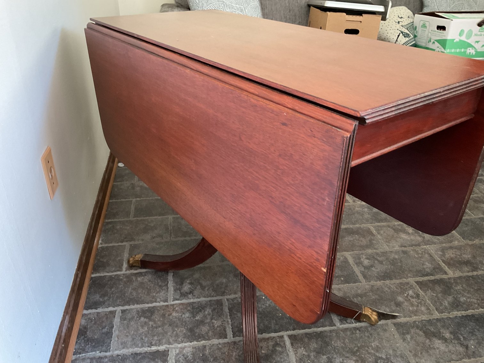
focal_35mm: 29
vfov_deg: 48.2
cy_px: 182
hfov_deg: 61.7
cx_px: 242
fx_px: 406
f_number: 1.8
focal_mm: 3
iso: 200
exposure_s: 1/40
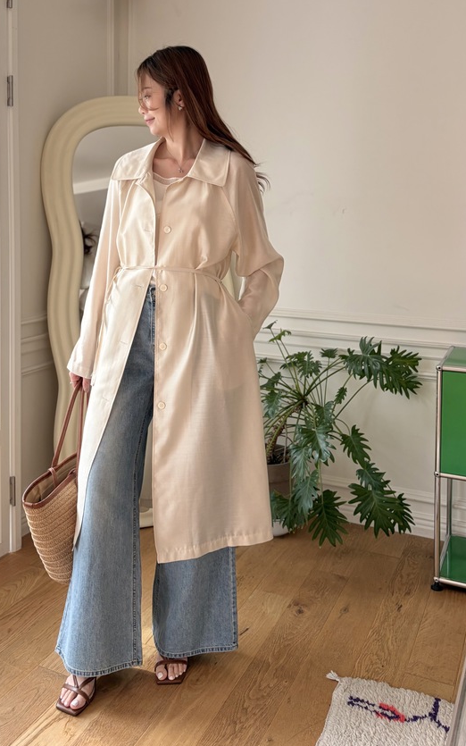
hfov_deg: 37.9
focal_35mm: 33
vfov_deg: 57.7
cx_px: 159
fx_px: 670
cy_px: 302
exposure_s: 1/121
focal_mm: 5.96
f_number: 1.6
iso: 64
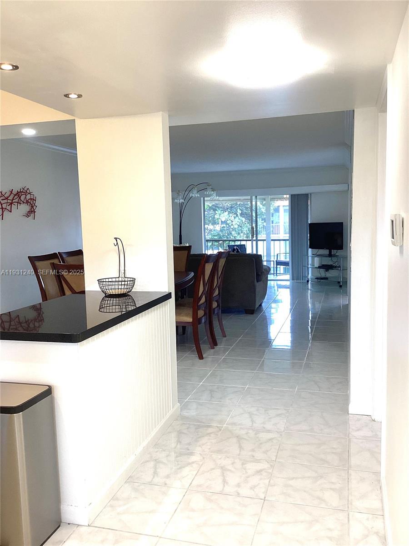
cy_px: 273
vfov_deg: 58.4
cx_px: 204
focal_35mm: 31
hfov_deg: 45.4
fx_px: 488
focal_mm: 3.3
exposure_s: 1/60
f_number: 2.4
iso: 64
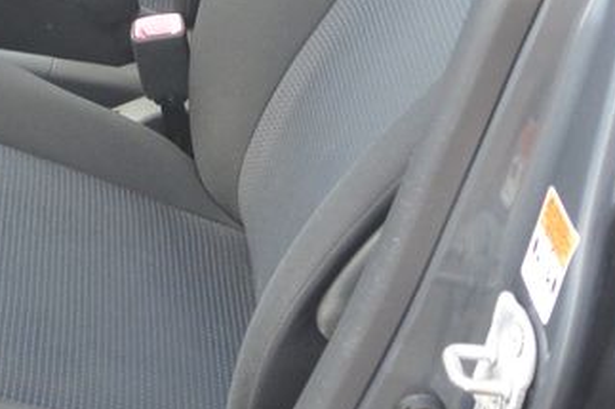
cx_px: -118
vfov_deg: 14.7
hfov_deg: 20.7
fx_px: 1571
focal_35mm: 92
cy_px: 64
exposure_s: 1/60
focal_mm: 11
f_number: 3.5
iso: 500
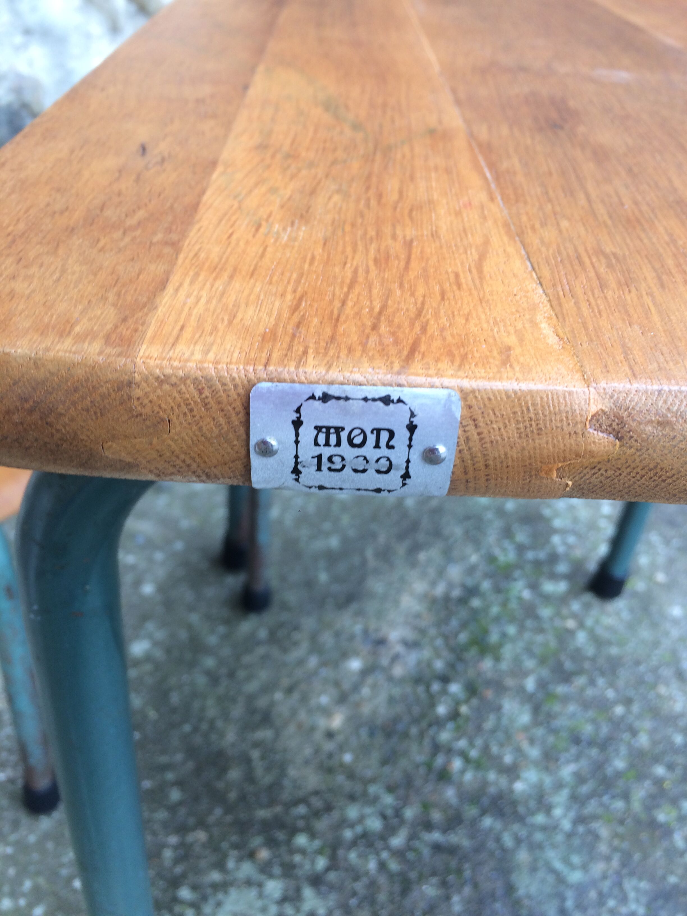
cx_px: 344
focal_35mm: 29
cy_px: 458
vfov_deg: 61.7
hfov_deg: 48.2
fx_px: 767
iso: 40
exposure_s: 1/100
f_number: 2.2
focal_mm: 4.15
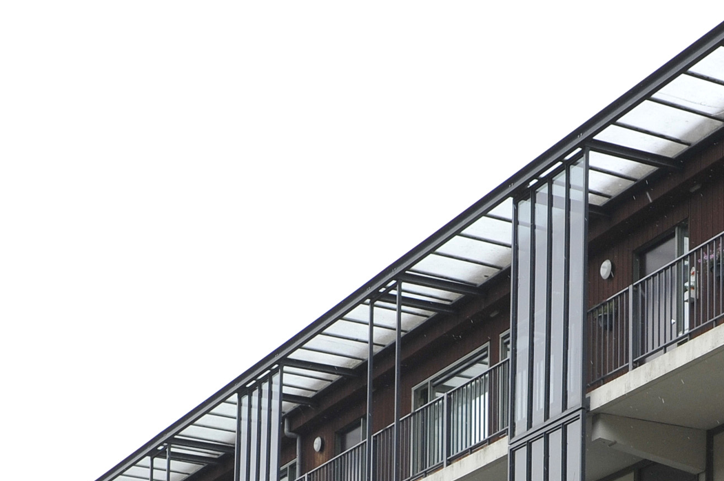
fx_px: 2291
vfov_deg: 11.4
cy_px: 781
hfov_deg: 17.7
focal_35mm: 114
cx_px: 659
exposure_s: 1/400
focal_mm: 35
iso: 500
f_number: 10
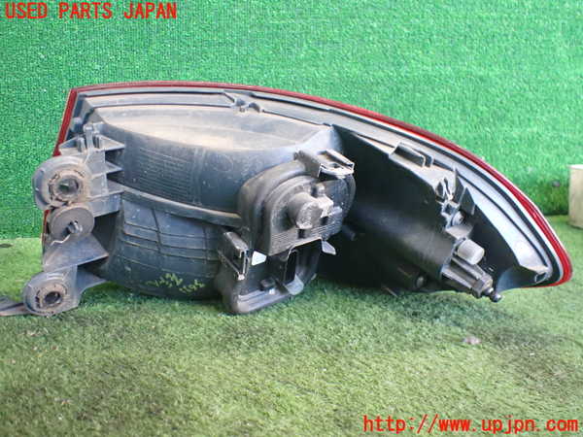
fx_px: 505
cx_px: 292
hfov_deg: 60.0
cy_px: 218
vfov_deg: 46.8
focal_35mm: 30
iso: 800
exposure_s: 1/80
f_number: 2.3
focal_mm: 5.4
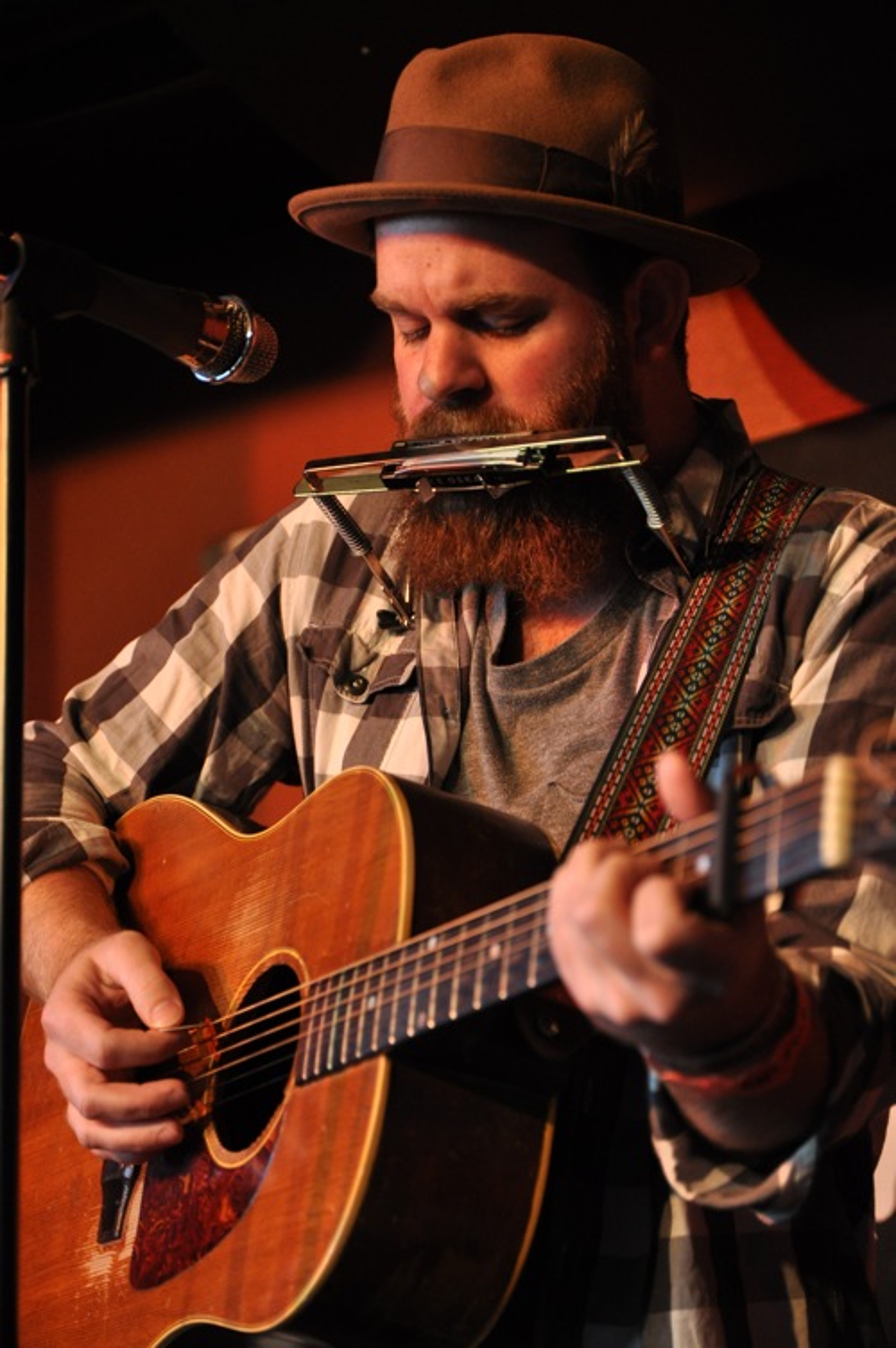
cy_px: 674
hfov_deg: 18.1
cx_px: 448
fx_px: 2805
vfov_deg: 27.0
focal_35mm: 75
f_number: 2.8
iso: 800
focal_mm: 50
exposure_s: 1/125
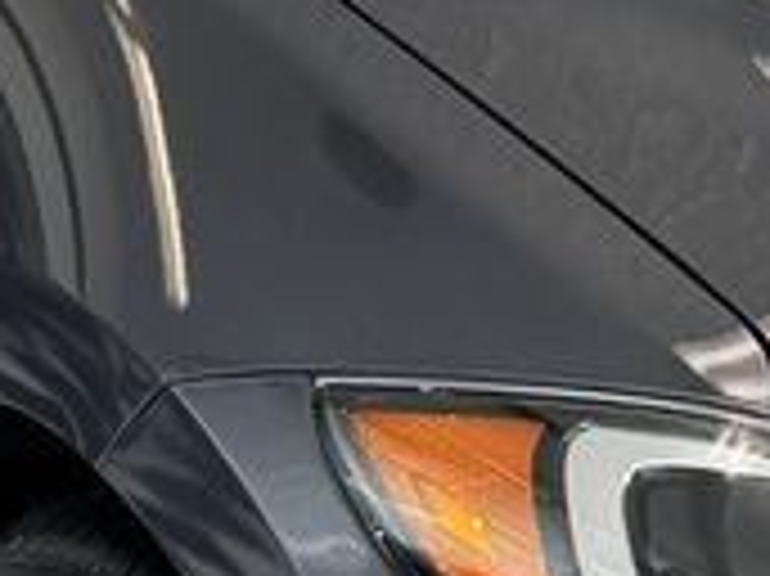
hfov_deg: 6.5
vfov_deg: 4.9
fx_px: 6669
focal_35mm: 300
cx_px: 1247
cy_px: 99
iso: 64
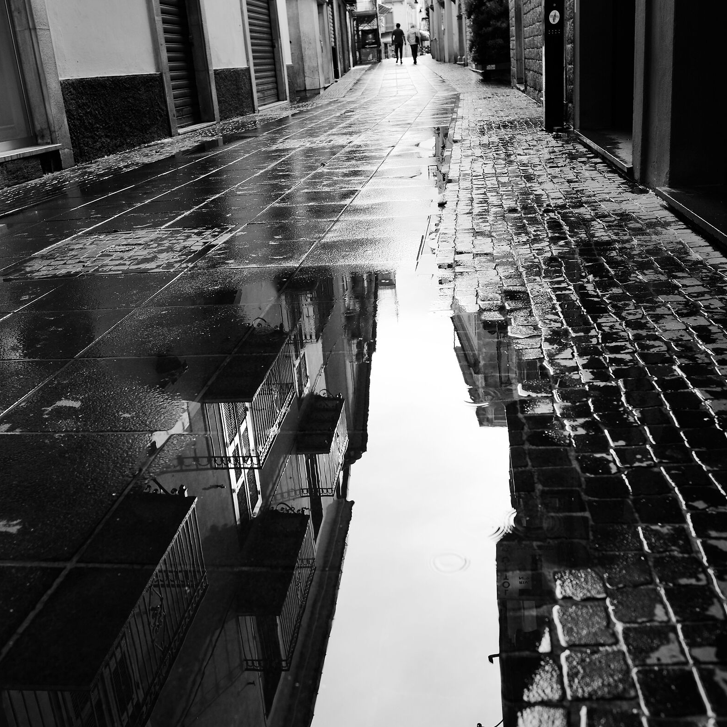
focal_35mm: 31
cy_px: 308
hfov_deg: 52.5
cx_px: 363
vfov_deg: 52.3
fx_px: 737
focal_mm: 16
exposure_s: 1/210
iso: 160
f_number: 3.6
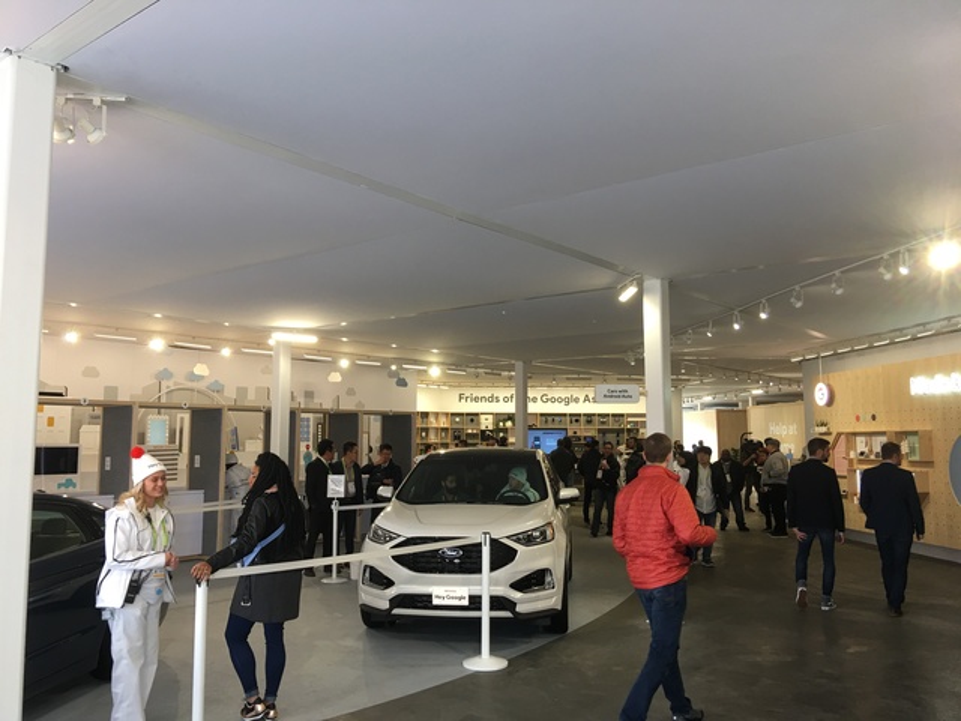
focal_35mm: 29
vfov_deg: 48.2
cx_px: 480
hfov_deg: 61.7
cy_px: 360
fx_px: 805
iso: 32
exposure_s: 1/40
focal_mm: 4.15
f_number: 2.2
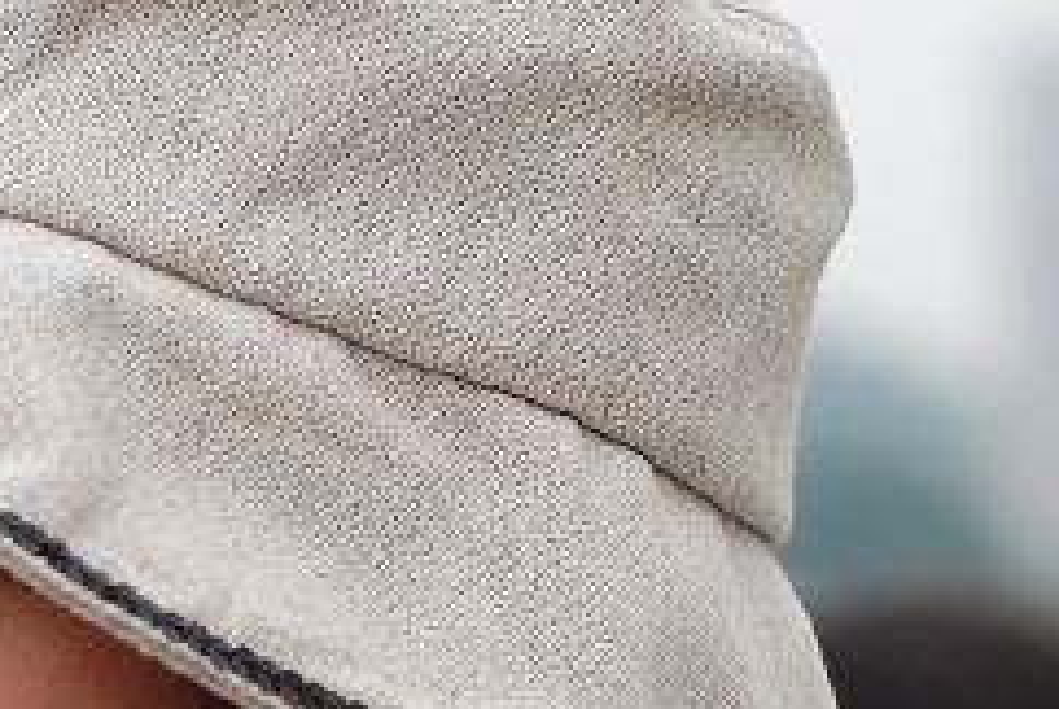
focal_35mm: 232
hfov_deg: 8.8
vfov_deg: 5.9
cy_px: 875
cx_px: -92
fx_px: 6833
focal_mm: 50
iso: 100
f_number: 2.8
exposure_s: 1/640
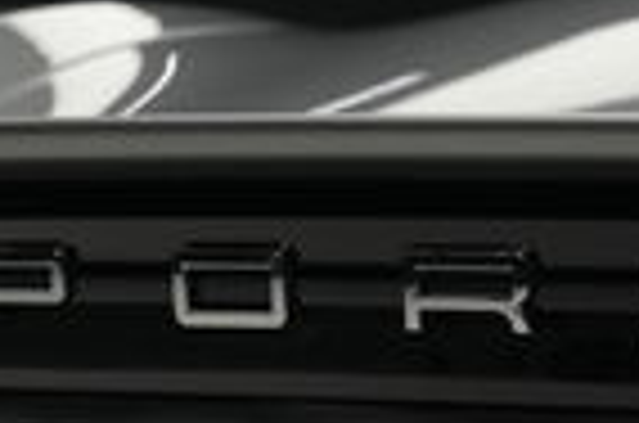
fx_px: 4481
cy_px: 531
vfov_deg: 5.4
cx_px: 378
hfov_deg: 8.2
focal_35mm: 253
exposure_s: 1/40
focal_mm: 35
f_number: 5
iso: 500
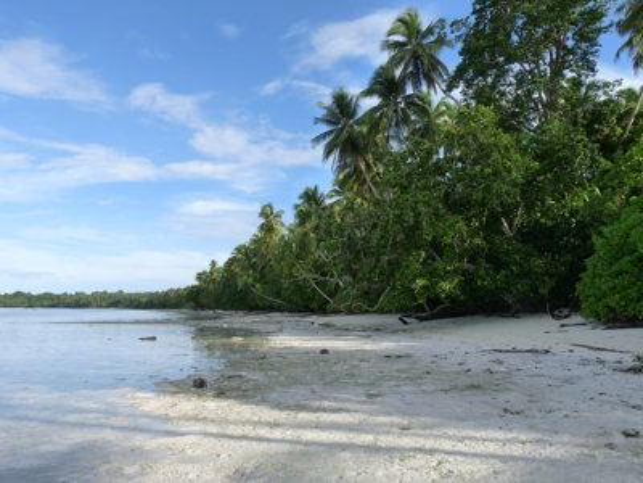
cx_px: 322
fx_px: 502
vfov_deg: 51.4
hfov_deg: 65.3
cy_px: 242
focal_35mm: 27
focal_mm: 4.8
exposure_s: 1/250
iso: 160
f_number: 5.6
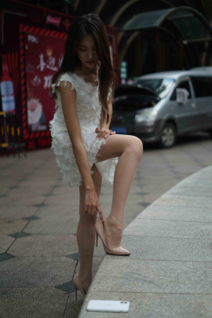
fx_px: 441
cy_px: 159
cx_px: 106
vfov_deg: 39.6
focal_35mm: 50
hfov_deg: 27.0
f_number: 2
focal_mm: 50
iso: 320
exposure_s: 1/6400
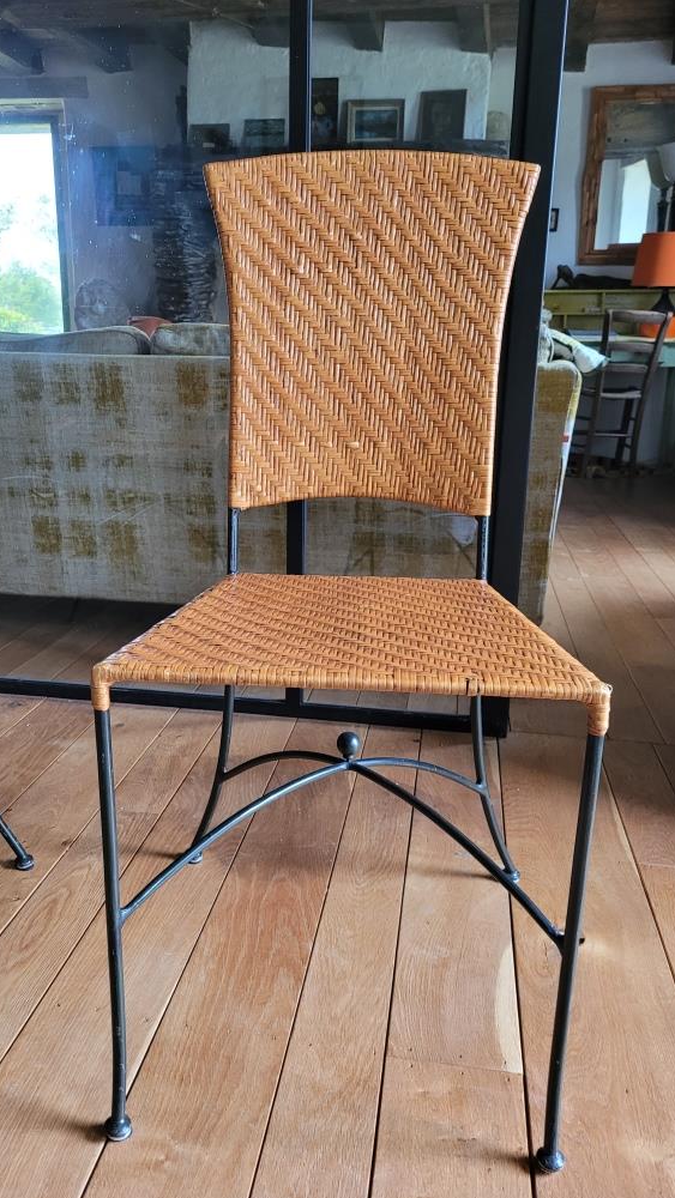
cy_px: 612
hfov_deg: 40.1
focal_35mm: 29
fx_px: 922
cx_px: 299
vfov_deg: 66.0
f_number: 1.8
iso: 250
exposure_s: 1/100
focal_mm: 5.4
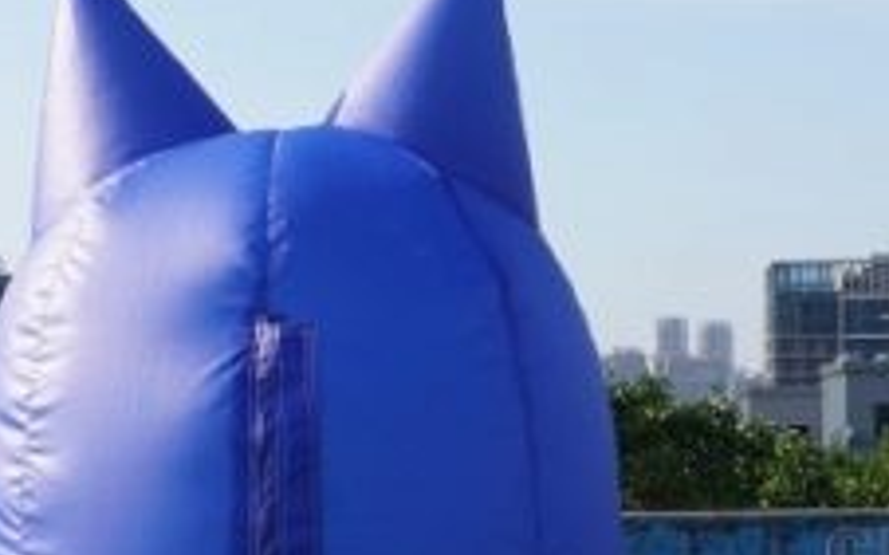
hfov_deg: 18.8
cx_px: 393
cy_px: 876
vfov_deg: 11.2
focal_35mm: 111
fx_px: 2688
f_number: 8
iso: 100
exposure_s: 1/200
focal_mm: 16
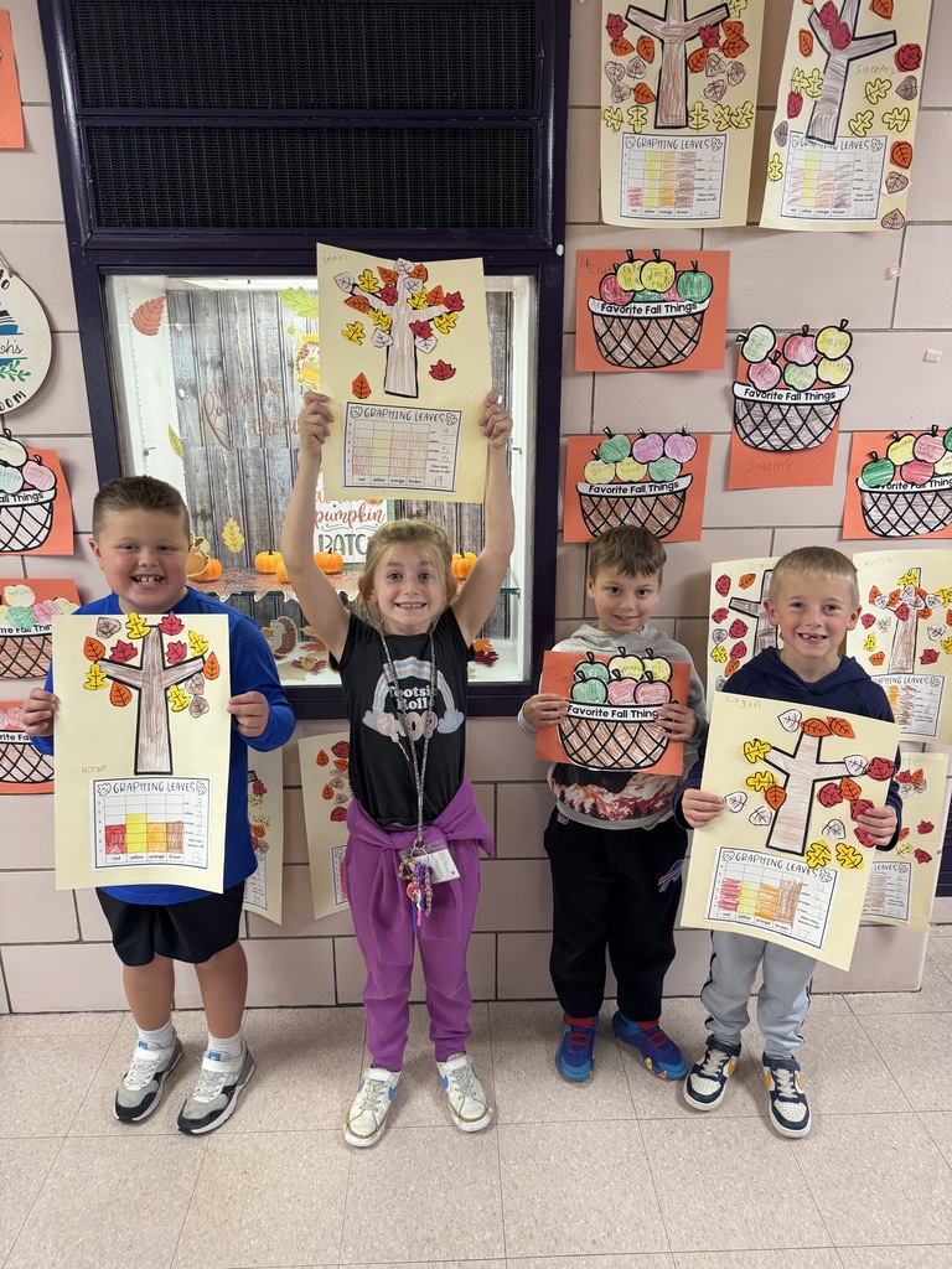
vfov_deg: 71.6
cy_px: 634
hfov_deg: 56.8
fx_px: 880
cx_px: 476
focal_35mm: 24
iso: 160
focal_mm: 6.76
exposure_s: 1/60
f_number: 1.78
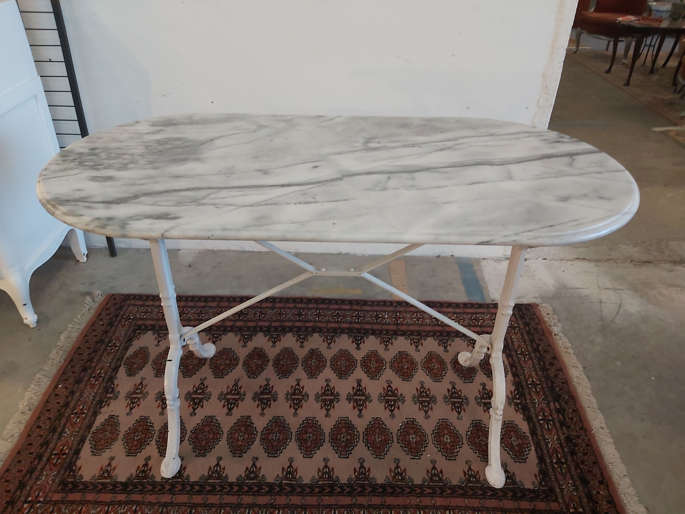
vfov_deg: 53.1
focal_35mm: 26
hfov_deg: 67.3
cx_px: 342
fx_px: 515
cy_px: 257
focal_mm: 3.92
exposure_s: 1/50
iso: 200
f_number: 1.7
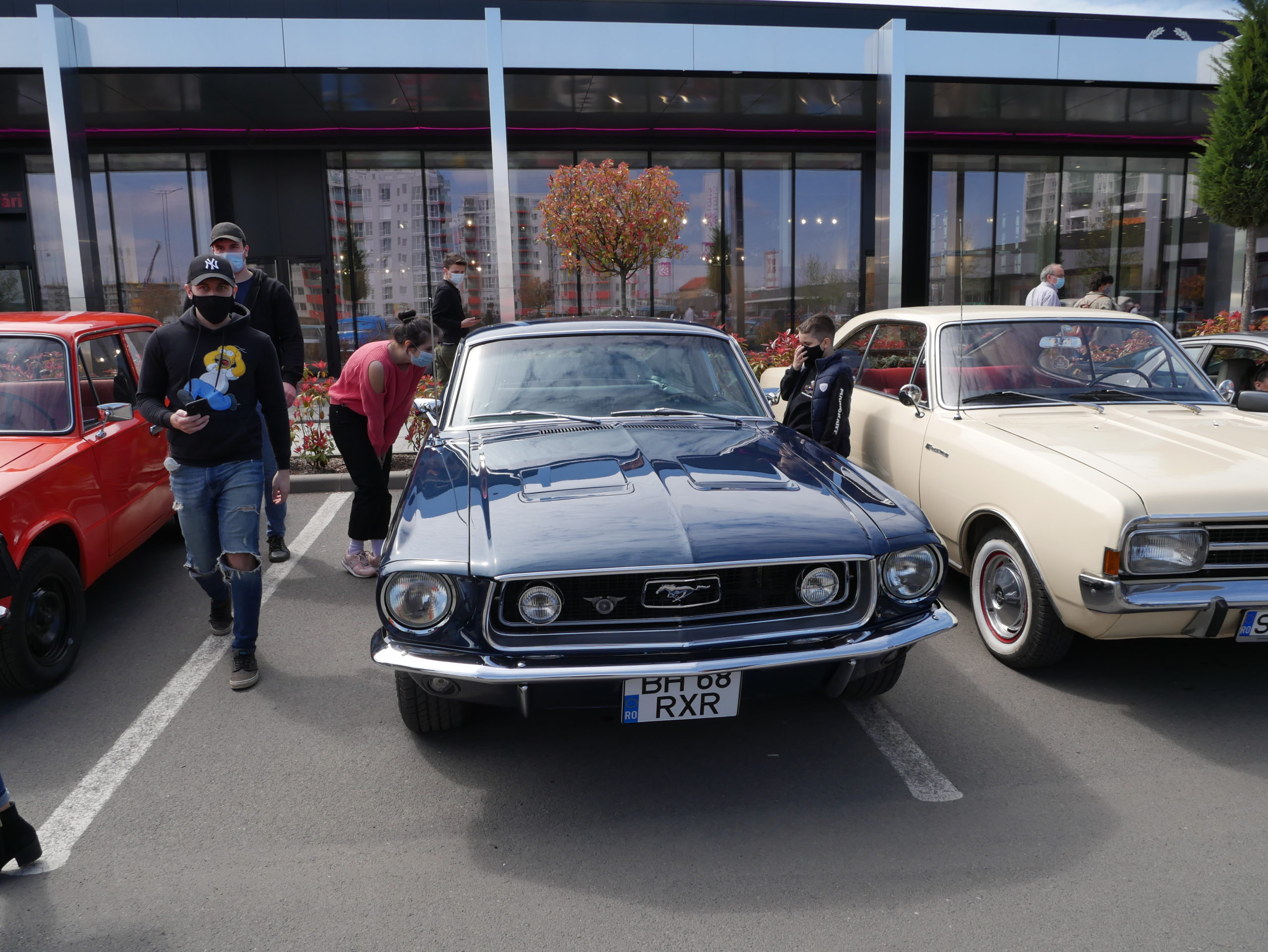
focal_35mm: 24
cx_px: 634
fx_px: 879
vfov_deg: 56.8
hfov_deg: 71.6
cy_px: 476
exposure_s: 1/400
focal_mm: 12
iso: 200
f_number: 7.1
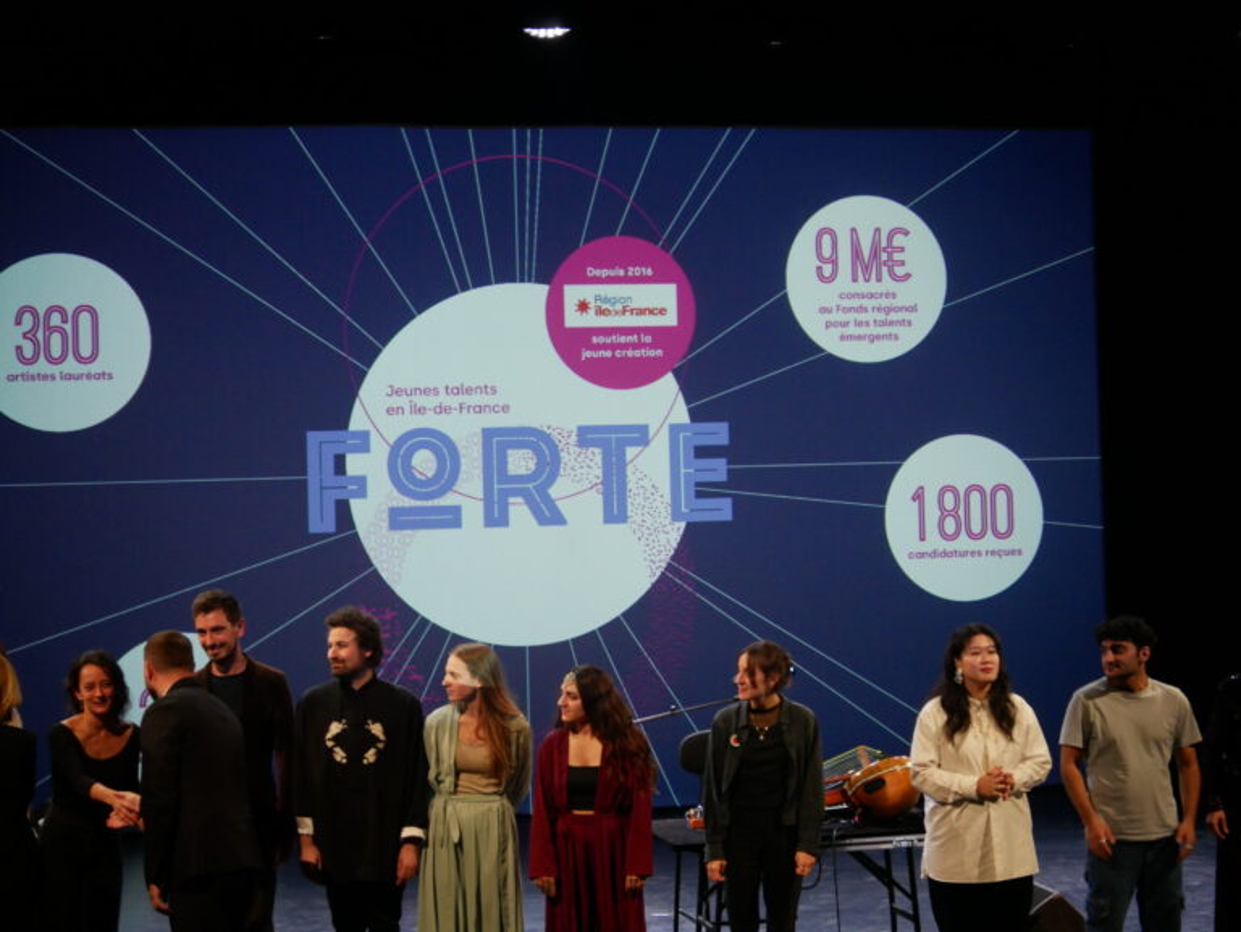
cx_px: 620
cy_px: 466
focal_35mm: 70
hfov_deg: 27.8
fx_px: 2511
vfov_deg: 21.0
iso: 1600
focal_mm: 35
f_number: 4
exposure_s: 1/80
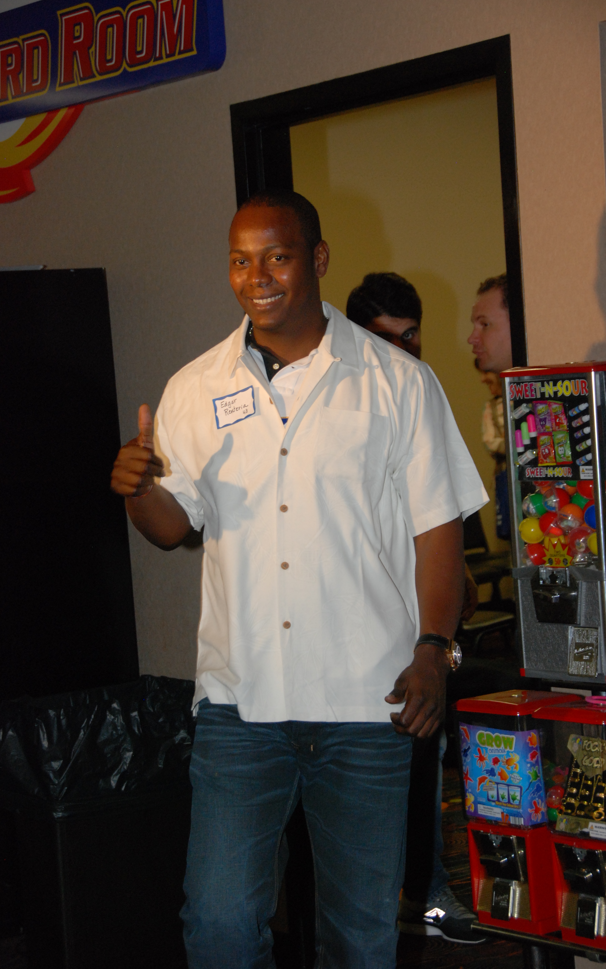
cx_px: 284
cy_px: 484
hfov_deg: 15.2
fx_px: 2272
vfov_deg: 24.1
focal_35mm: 86
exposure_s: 1/60
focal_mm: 56
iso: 640
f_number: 6.3
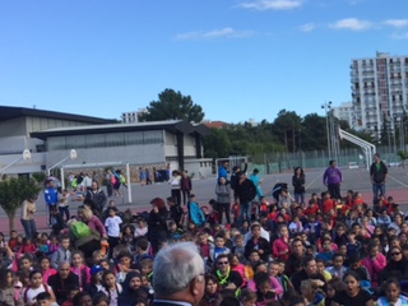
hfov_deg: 31.3
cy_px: 172
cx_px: 388
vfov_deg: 25.2
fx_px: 684
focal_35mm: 58
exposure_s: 1/1099
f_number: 2.2
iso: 32
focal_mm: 4.15
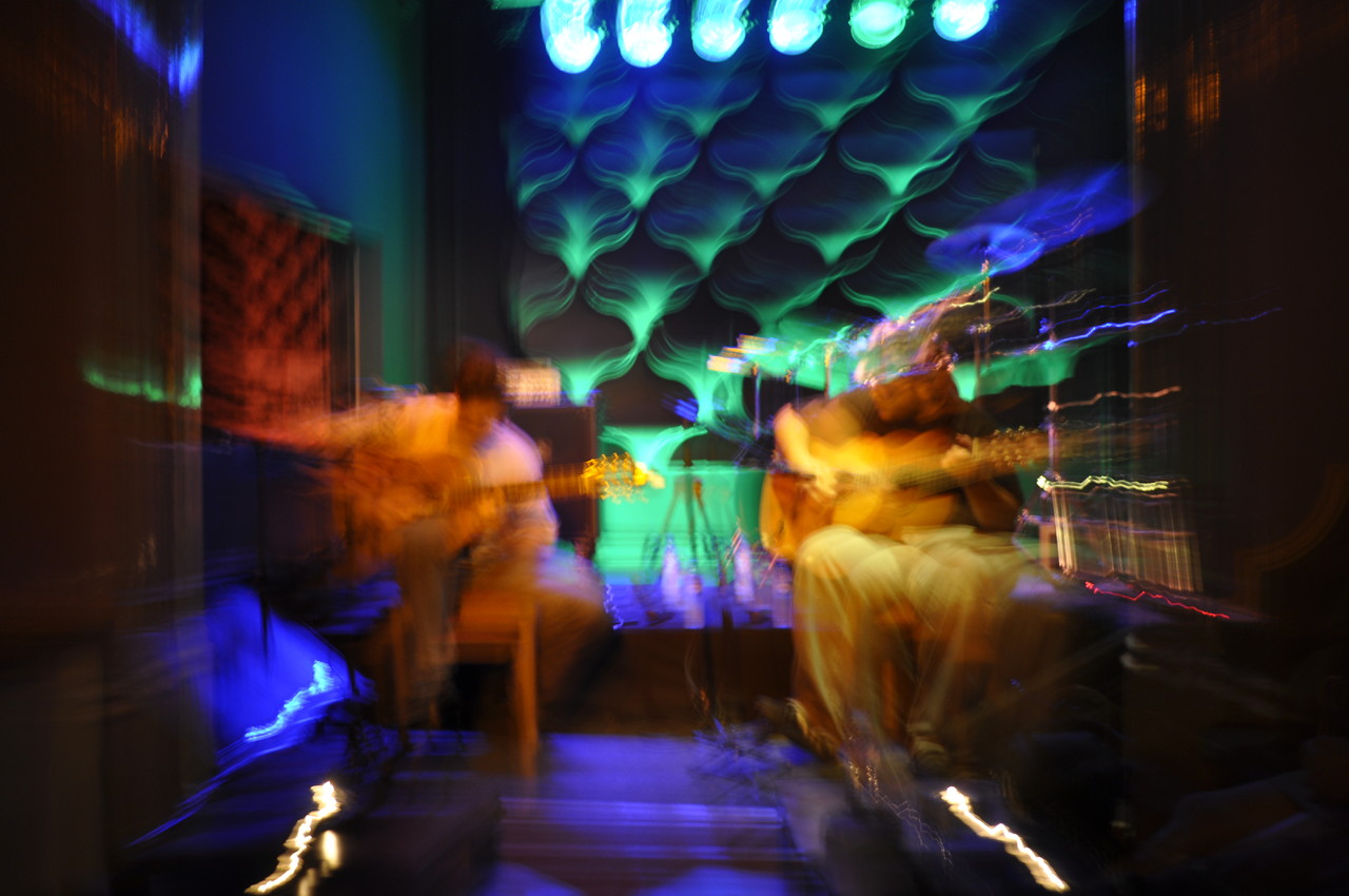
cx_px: 674
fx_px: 1460
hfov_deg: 49.6
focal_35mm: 39
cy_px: 448
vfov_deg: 34.1
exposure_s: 4
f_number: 4.2
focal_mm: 26
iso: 200
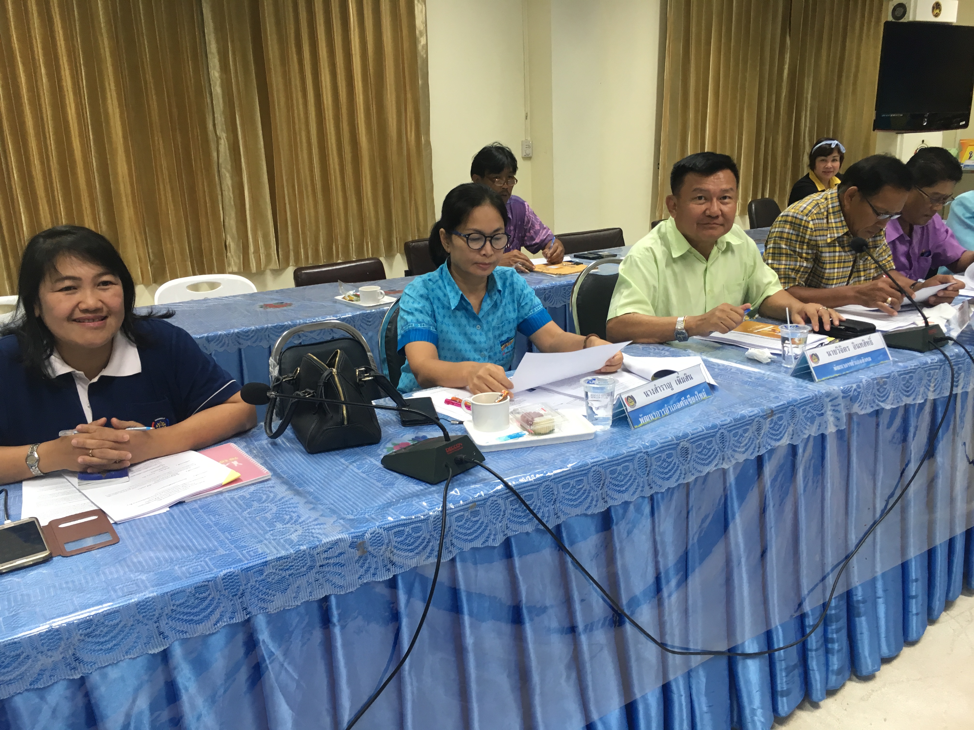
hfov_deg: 61.7
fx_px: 816
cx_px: 487
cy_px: 365
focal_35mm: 29
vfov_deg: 48.2
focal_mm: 4.15
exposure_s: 1/33
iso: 80
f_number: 2.2
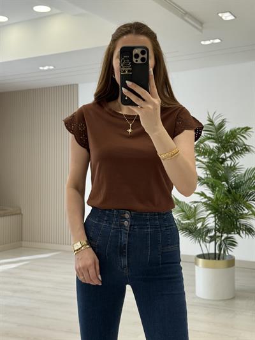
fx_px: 471
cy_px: 170
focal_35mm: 48
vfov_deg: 39.6
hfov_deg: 30.3
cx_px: 128
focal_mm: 6.76
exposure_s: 1/261
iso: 80
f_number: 1.78
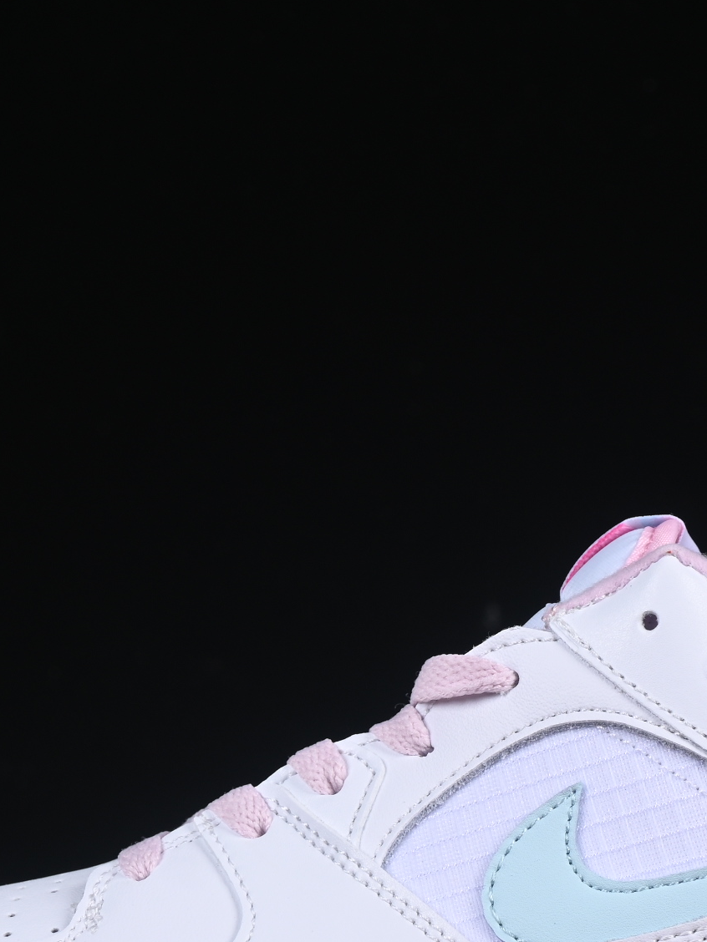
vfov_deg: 11.1
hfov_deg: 8.3
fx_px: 4847
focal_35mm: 178
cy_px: 729
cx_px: 465
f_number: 8
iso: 160
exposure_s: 1/80
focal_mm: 50
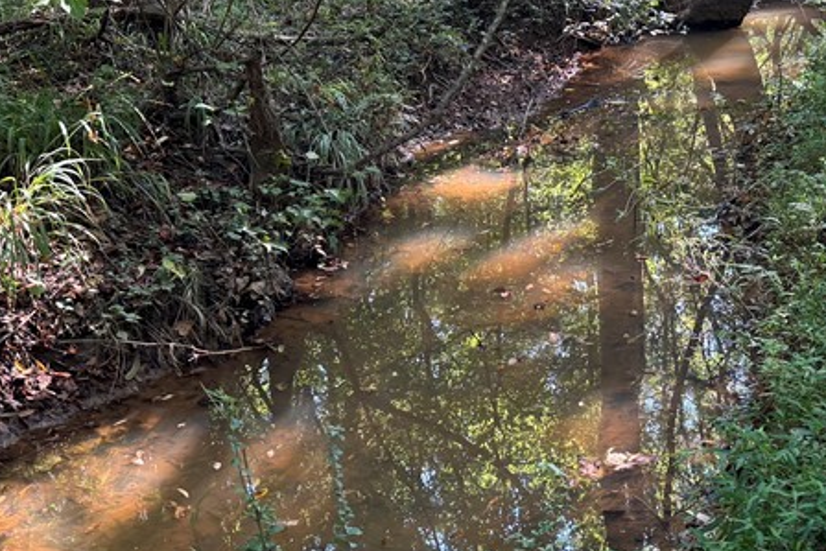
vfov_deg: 23.5
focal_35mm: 57
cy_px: 114
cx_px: 527
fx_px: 1308
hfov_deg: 34.8
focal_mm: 6.76
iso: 160
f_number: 1.78
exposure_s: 1/121
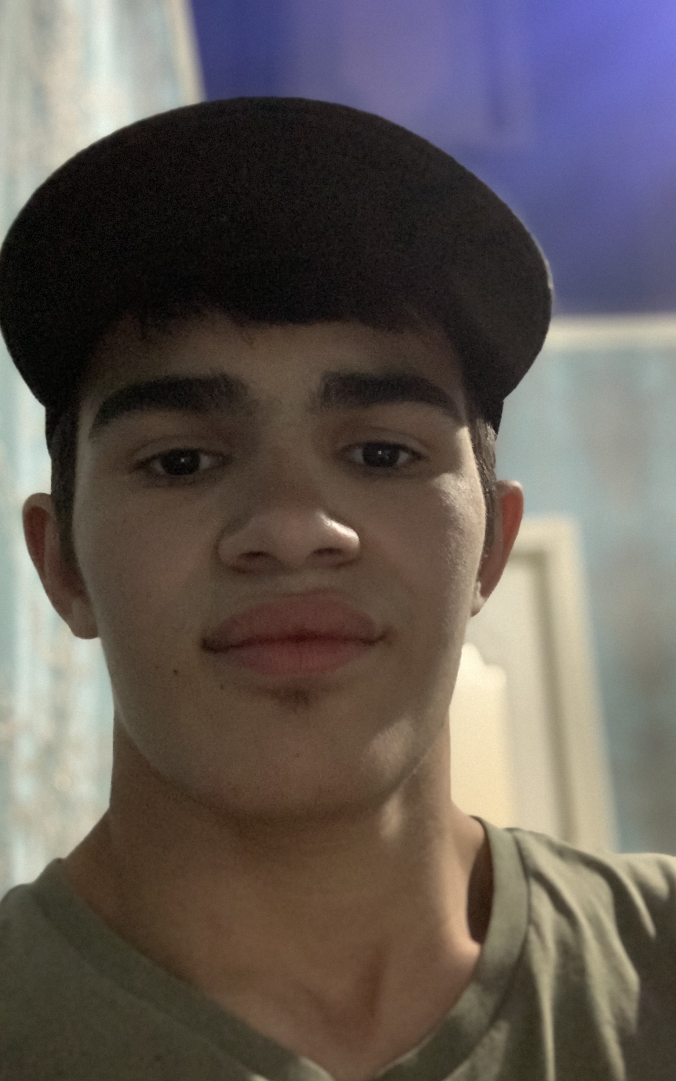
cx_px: 392
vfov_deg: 56.7
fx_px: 1002
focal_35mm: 34
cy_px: 541
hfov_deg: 37.2
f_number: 2.2
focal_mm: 2.87
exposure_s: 1/15
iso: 1600
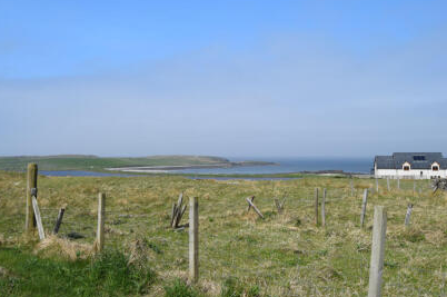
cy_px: 133
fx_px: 397
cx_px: 198
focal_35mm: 32
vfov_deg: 41.0
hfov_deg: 58.6
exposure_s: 1/400
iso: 200
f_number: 10
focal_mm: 18
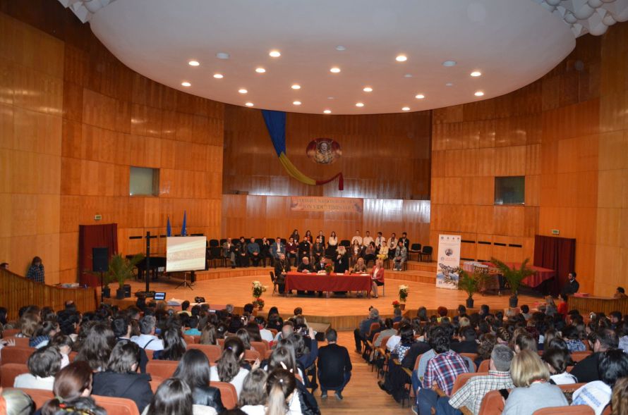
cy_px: 208
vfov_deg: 47.7
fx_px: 470
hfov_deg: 67.5
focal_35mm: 27
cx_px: 314
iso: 800
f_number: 3.5
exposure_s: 1/60
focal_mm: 18
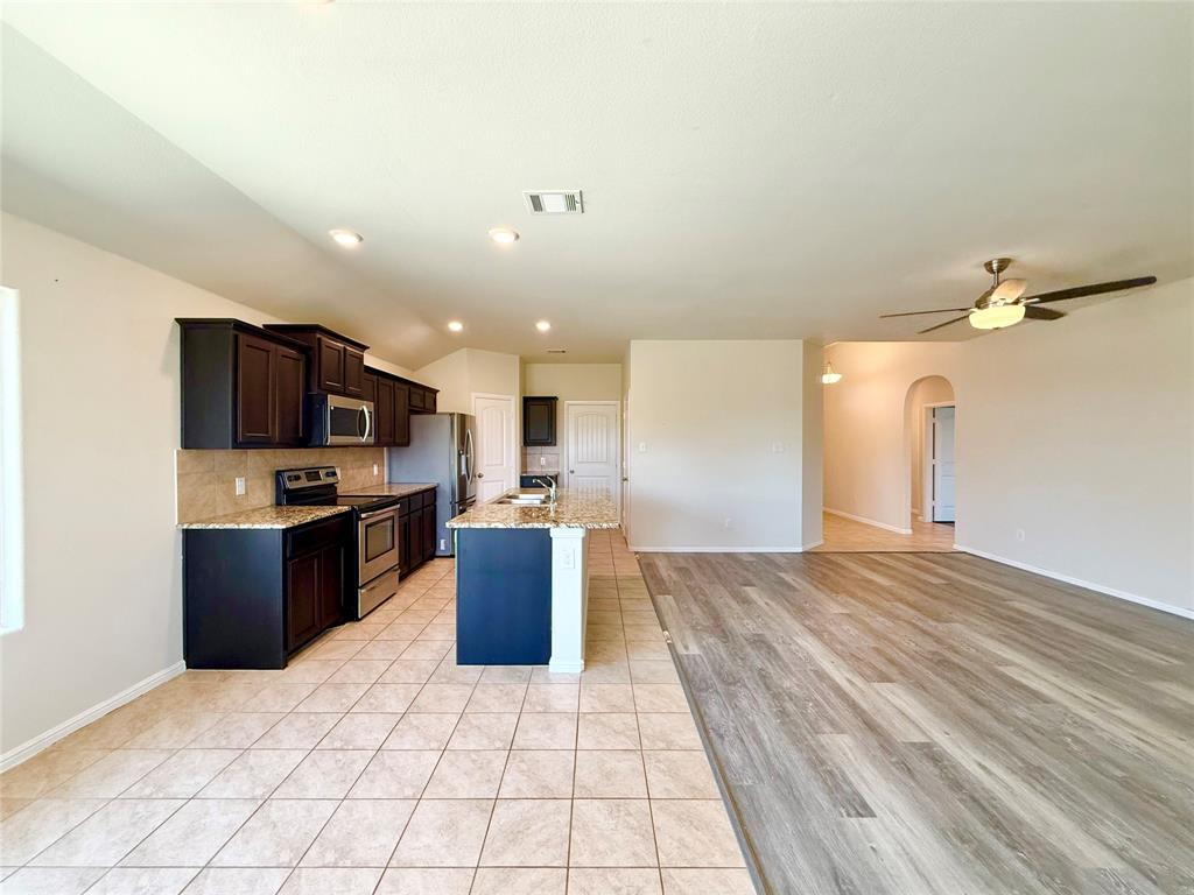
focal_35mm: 14
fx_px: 483
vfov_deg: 85.7
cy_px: 448
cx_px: 597
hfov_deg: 102.1
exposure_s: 1/120
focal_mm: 2.22
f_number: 2.2
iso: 320
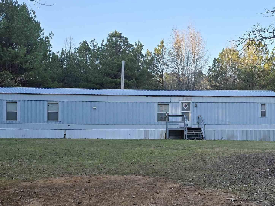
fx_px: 389
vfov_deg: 29.5
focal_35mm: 49
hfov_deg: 38.6
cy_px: 135
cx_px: 176
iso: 16
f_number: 1.7
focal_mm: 6.3
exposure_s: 1/180
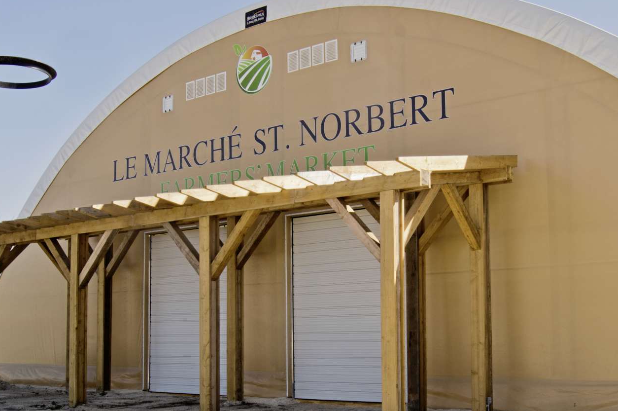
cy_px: 275
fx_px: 840
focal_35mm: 49
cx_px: 341
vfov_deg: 27.3
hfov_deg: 40.3
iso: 100
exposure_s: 1/80
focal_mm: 20
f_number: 14
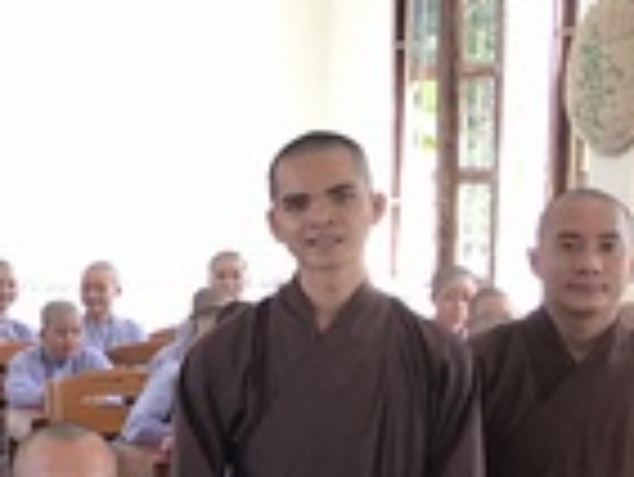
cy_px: 423
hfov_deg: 13.5
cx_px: -562
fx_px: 2365
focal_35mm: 129
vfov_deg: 11.4
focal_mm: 3.99
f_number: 1.8
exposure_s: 1/50
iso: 25
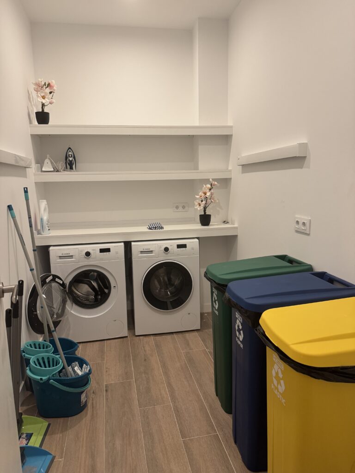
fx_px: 328
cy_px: 236
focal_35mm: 24
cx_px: 178
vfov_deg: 71.6
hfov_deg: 56.8
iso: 200
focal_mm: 6.76
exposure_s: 1/121
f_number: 1.78
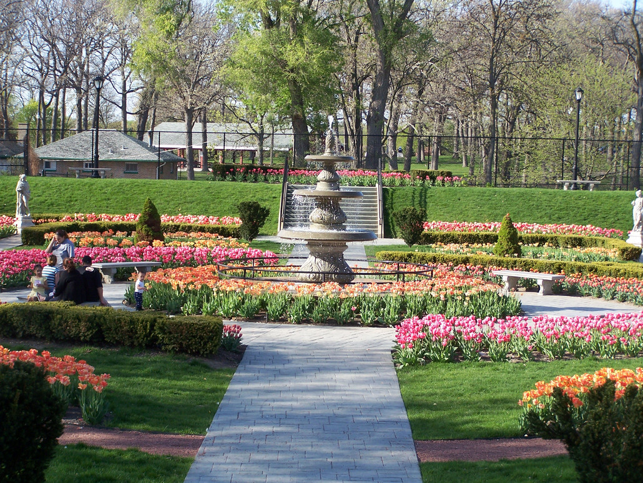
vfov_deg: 15.7
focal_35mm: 94
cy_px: 242
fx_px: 1746
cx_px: 322
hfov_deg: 20.9
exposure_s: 1/500
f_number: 3.2
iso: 80
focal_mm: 15.6
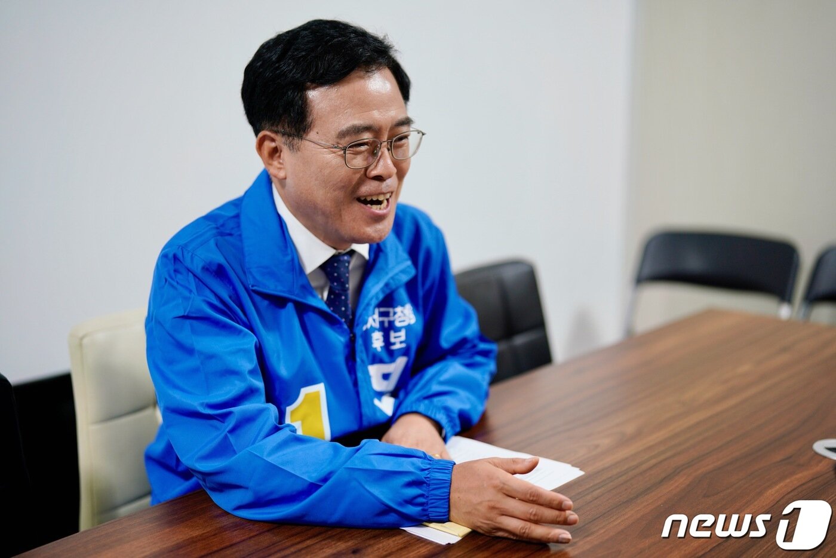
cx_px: 418
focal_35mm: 50
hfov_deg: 39.6
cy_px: 279
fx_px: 1161
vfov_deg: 27.0
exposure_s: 1/160
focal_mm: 50
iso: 200
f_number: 1.4
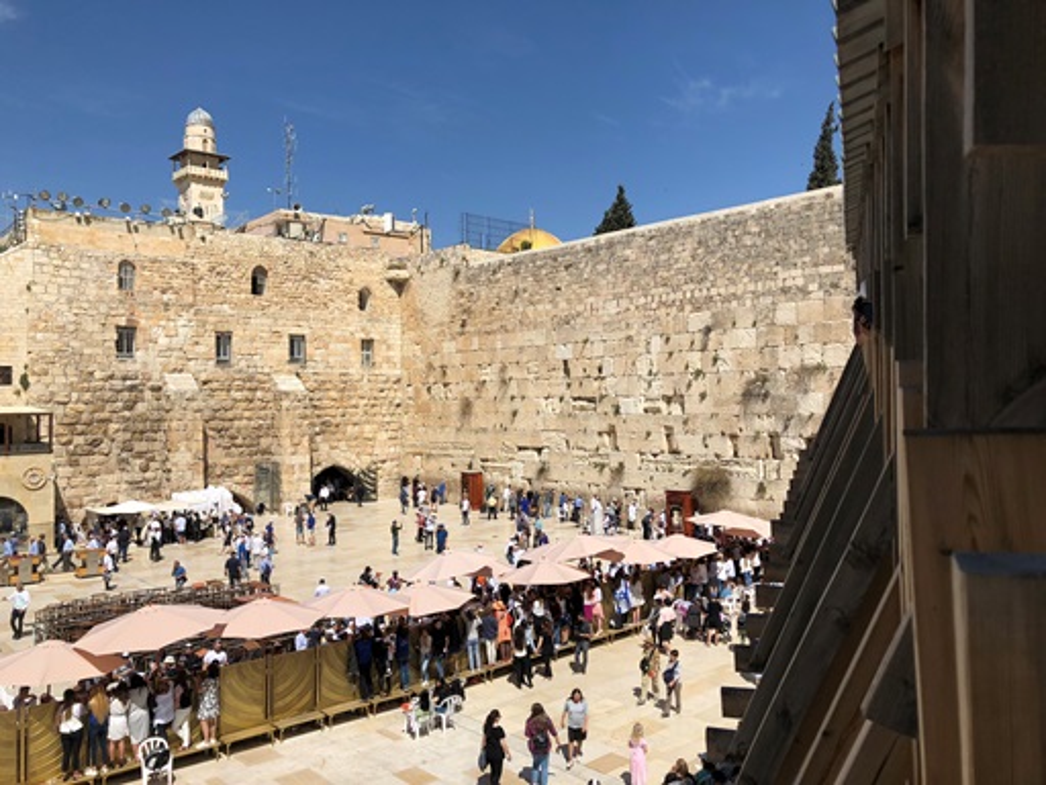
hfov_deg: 63.4
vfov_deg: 49.7
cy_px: 392
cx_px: 523
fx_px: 846
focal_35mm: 28
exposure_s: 1/4000
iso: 20
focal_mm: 3.99
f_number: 1.8
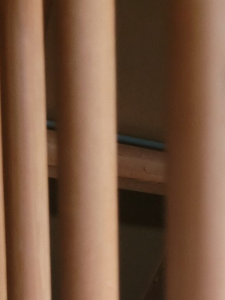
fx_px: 746
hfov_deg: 15.7
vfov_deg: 19.9
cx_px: 345
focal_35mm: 86
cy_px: 440
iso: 800
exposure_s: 1/50
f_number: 1.8
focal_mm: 5.4
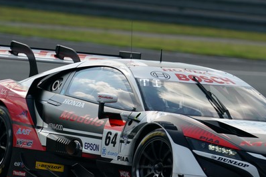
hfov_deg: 1.9
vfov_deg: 1.3
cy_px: 114
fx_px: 8021
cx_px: 166
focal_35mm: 1086
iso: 200
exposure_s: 1/640
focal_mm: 600
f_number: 6.3
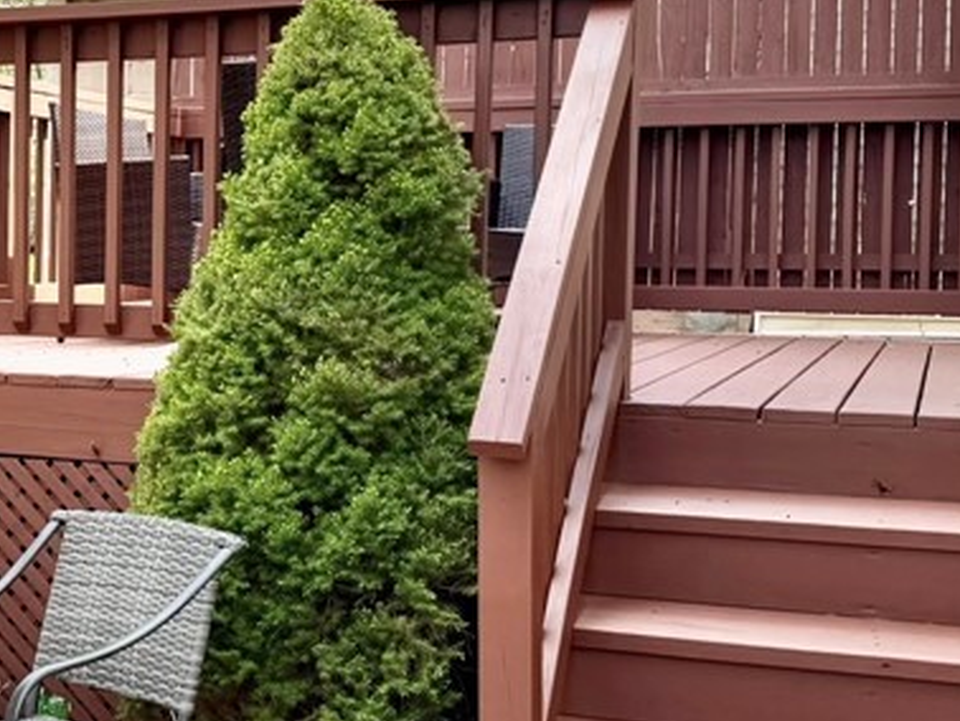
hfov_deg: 28.1
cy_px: 335
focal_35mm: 65
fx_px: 1804
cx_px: 18
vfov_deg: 22.6
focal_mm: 6.76
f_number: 1.78
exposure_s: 1/876
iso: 80
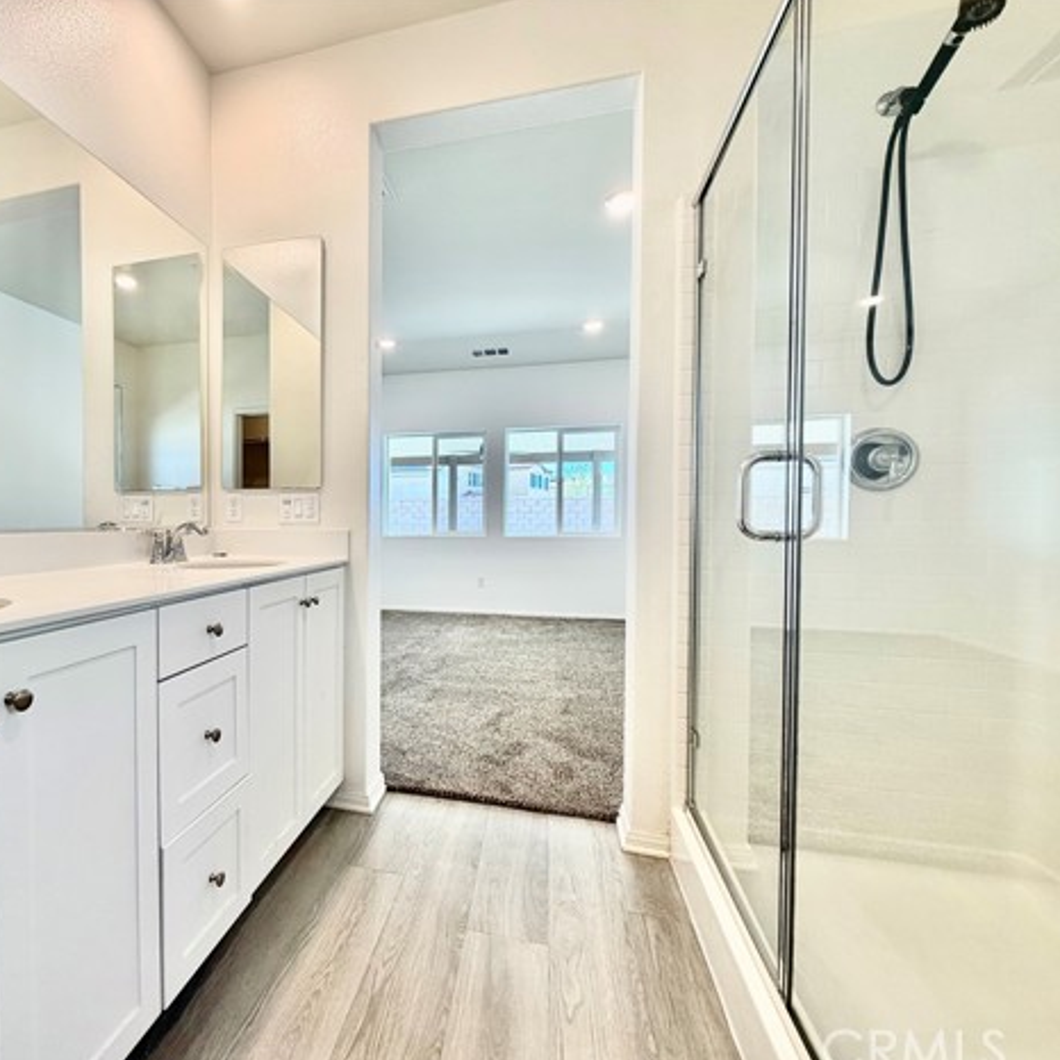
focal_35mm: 17
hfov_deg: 81.6
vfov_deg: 84.0
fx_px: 589
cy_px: 537
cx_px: 368
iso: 100
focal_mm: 2.22
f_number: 2.2
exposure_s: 1/120
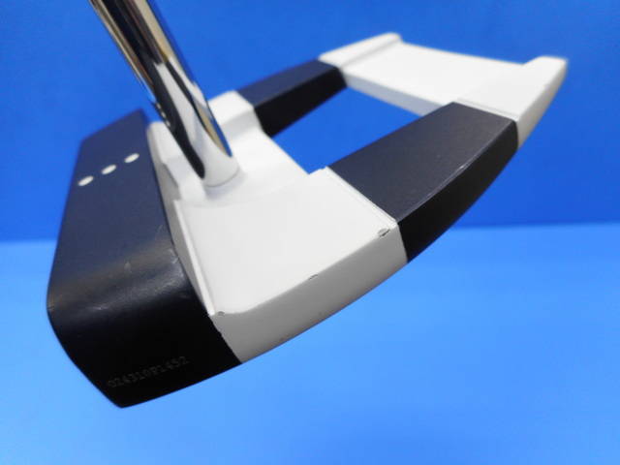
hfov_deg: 69.4
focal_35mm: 25
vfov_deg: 54.9
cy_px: 232
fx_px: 448
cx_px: 310
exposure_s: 1/30
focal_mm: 4.5
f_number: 3.7
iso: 110
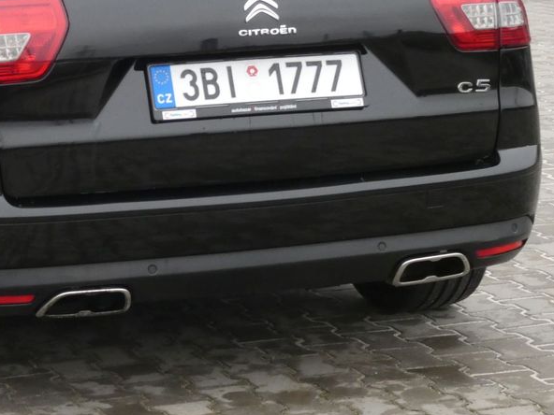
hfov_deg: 14.0
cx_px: 95
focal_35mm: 140
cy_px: 75
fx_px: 2241
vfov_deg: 10.6
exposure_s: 1/80
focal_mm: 14.5
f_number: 5.6
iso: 640
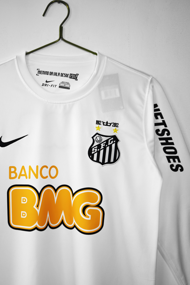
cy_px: 143
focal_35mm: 32
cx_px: 56
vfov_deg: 58.7
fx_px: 253
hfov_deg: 40.4
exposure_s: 1/100
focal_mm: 8.67
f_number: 1.75
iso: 53
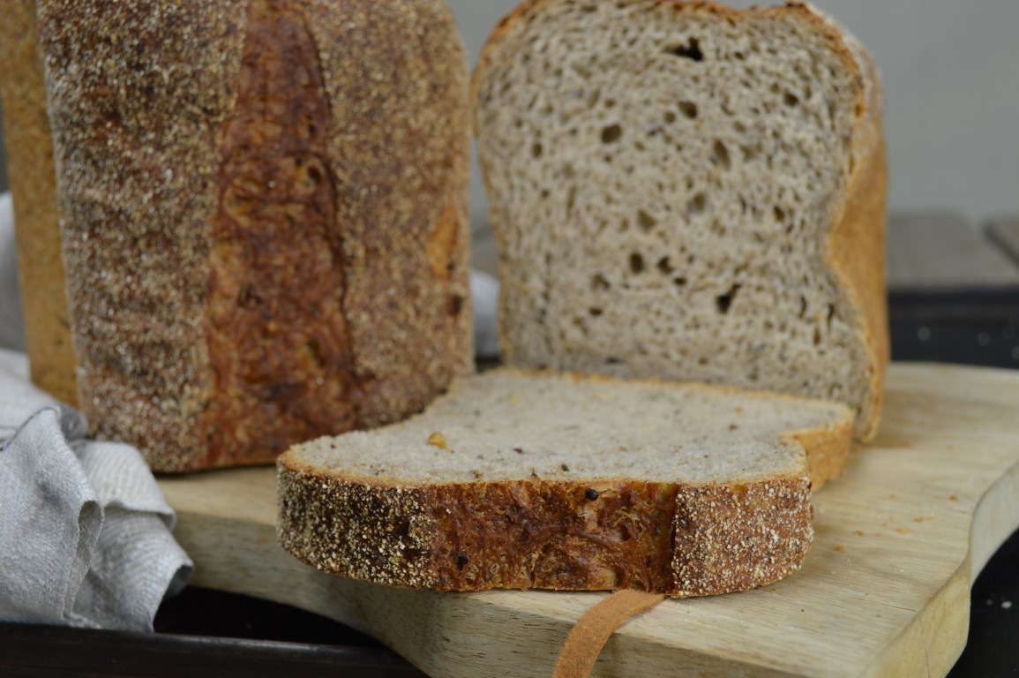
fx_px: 1230
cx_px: 510
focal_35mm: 44
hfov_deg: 45.0
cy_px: 339
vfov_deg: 30.8
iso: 100
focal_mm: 29
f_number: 6.3
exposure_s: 1/8
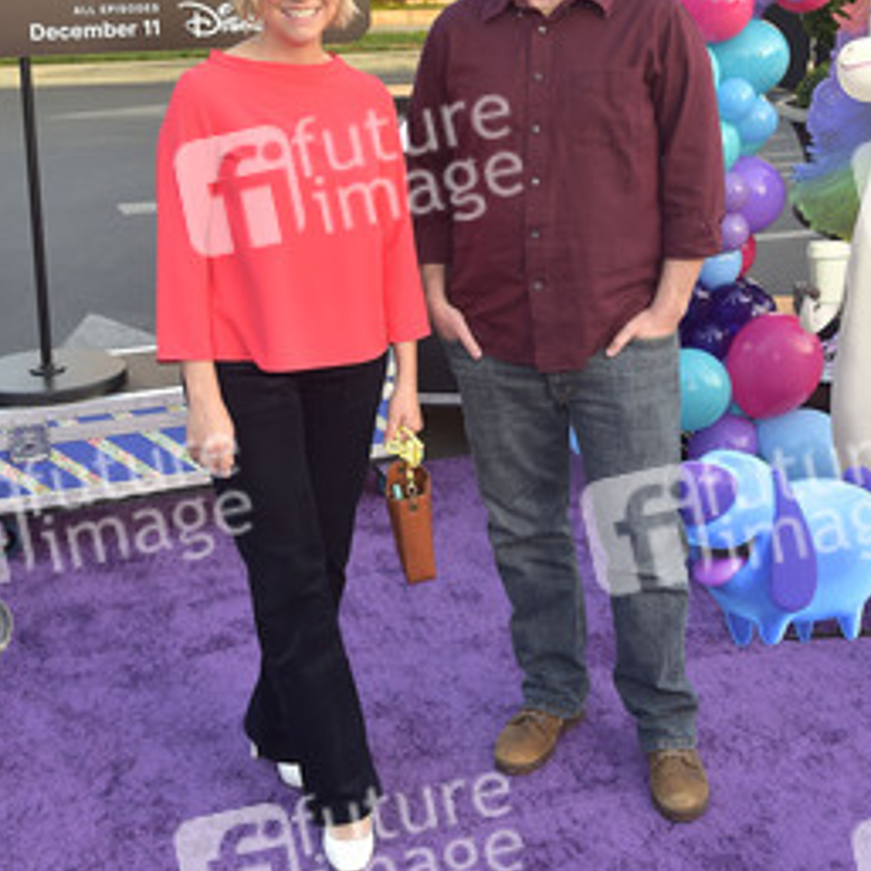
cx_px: 449
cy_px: 346
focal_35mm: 45
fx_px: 1281
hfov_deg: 37.5
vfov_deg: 37.4
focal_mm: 34
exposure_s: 1/250
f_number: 6.3
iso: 640
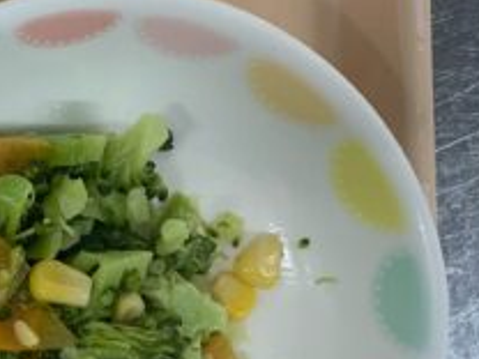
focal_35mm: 96
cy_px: 161
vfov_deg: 15.4
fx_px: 1328
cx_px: -339
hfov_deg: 17.3
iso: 64
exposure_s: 1/60
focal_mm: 4.25
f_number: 1.8
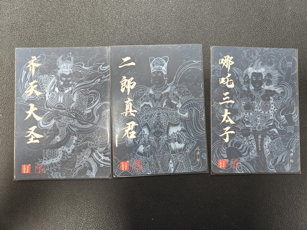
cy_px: 115
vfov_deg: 56.8
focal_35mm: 24
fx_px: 213
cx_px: 154
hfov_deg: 71.6
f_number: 1.8
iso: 250
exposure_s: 1/28
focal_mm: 5.59
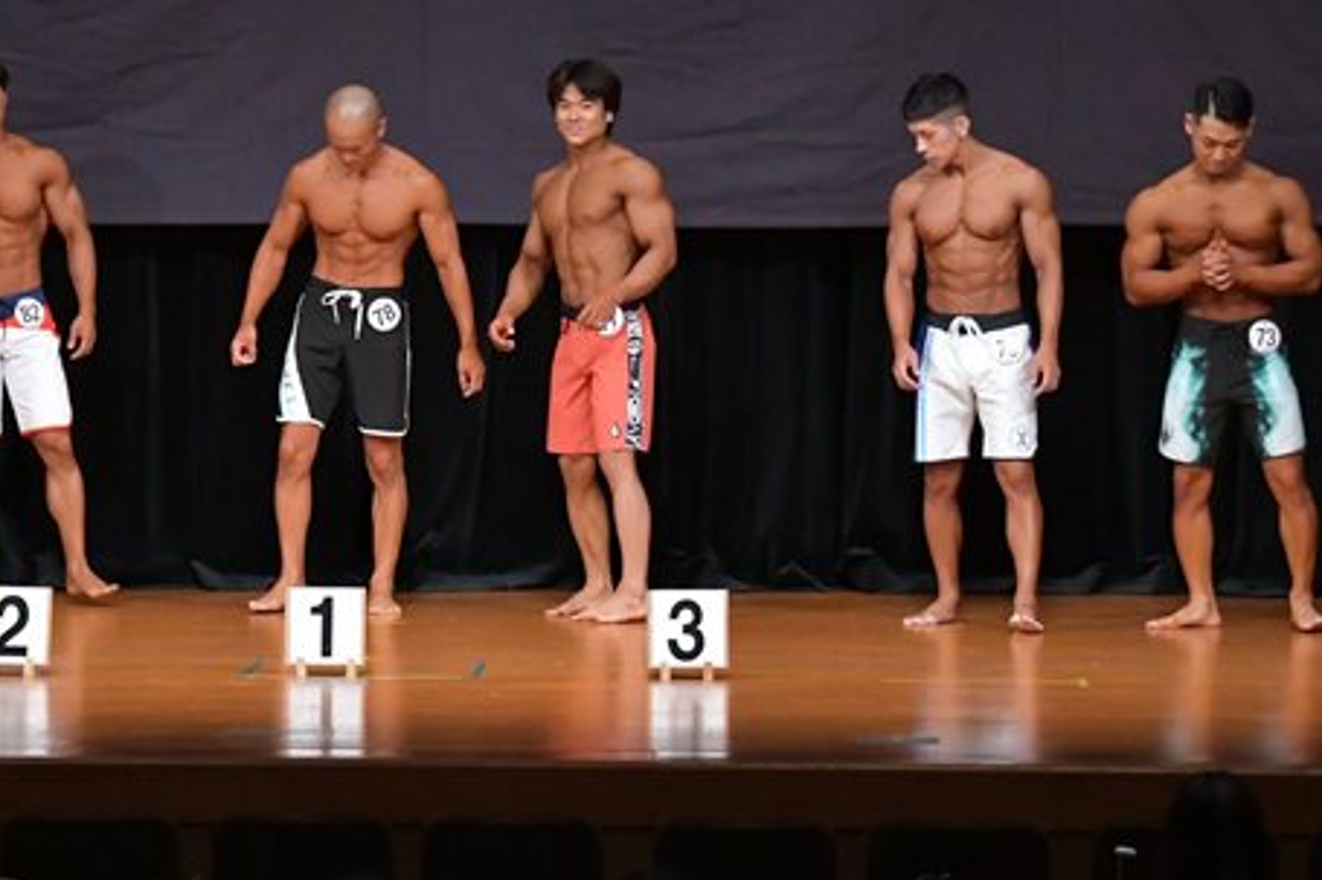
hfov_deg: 9.0
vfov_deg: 6.0
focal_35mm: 230
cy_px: 232
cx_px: 495
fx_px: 8443
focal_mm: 90
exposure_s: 1/400
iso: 5000
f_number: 5.6
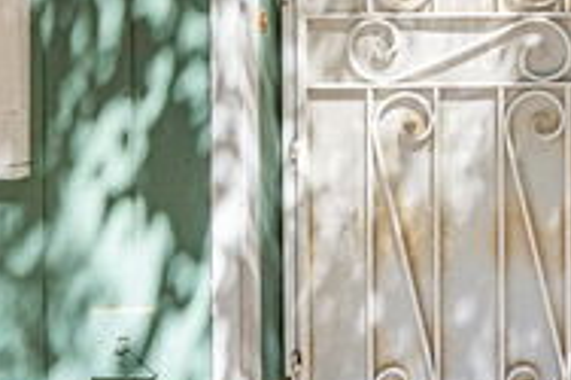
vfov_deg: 27.7
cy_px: 12
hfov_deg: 38.4
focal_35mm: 46
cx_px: 559
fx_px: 729
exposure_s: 1/200
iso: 125
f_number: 6.3
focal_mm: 18
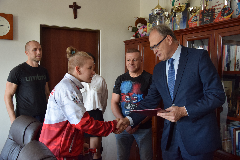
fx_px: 240
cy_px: 80
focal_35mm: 36
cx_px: 120
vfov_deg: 36.9
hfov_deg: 53.1
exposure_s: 1/60
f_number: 3.8
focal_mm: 24
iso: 900
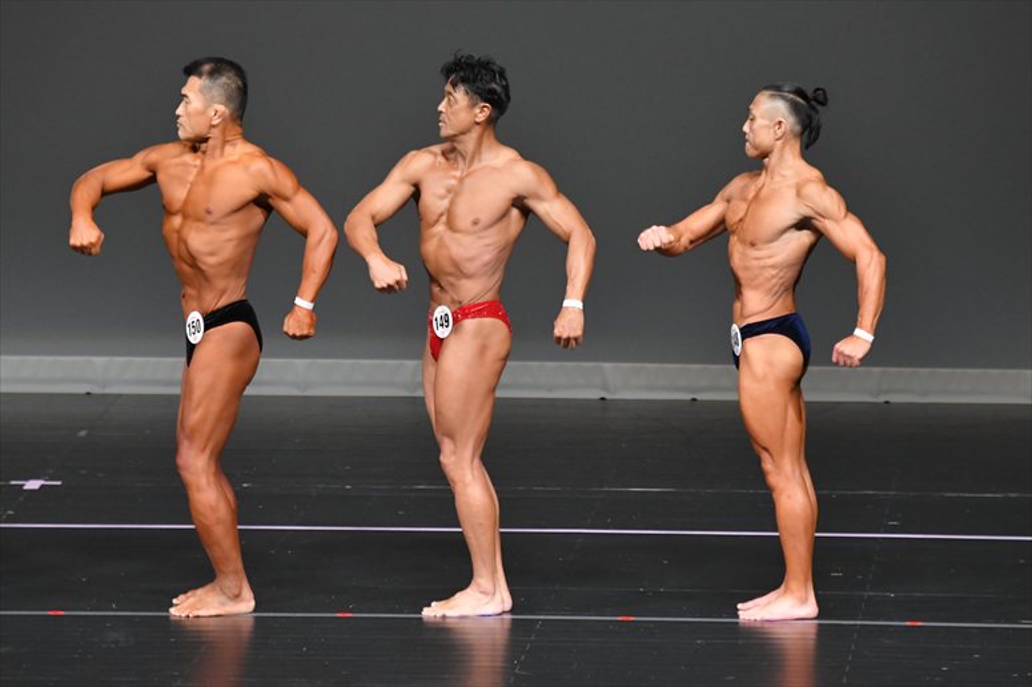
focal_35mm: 315
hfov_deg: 6.5
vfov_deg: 4.4
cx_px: 516
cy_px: 344
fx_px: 9026
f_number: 5.6
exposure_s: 1/400
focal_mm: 210
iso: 4000
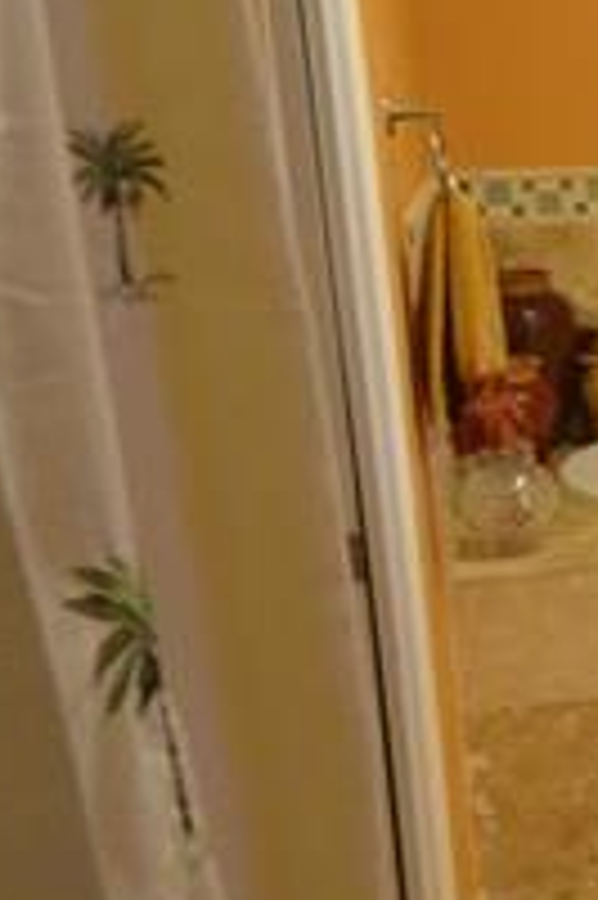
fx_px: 1722
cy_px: 526
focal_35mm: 69
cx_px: 1084
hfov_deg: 16.4
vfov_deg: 29.2
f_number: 4
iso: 1600
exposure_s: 1/60
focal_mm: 12
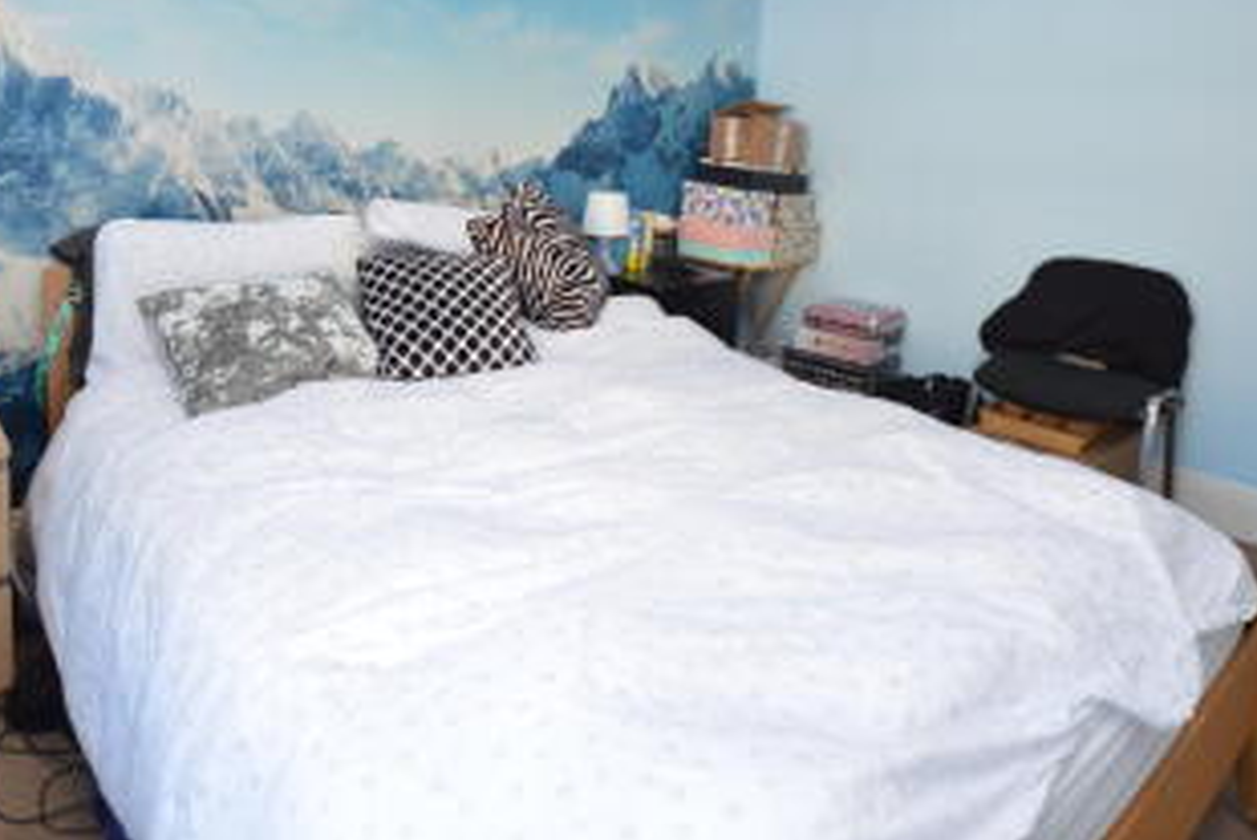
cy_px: 201
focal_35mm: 23
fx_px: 803
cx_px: 580
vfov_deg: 52.5
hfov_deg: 75.9
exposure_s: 1/80
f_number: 4.5
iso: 400
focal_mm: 10
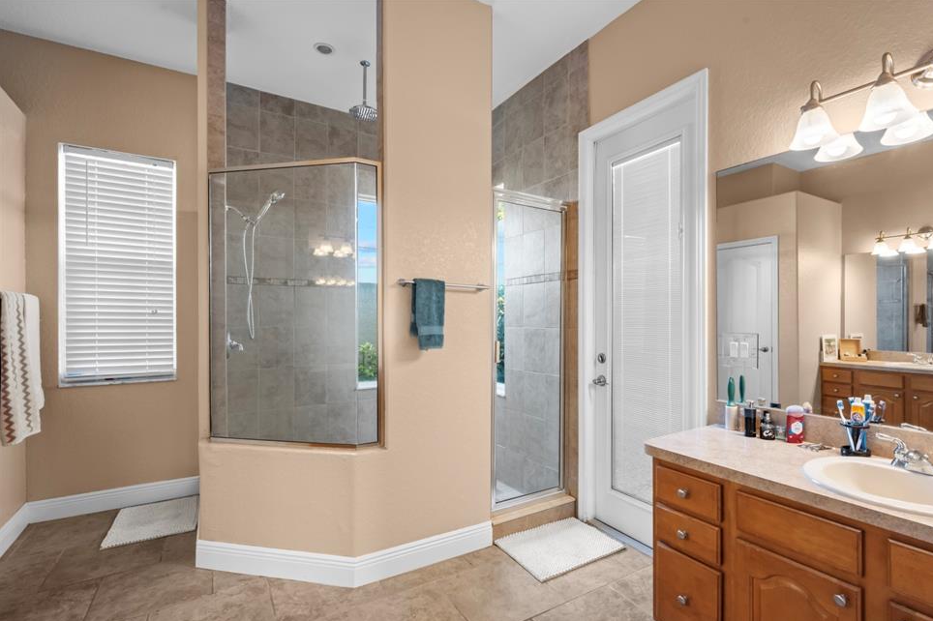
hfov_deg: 93.2
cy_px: 328
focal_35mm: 17
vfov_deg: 70.3
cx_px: 495
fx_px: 440
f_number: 10
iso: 1000
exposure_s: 1/13
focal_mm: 16
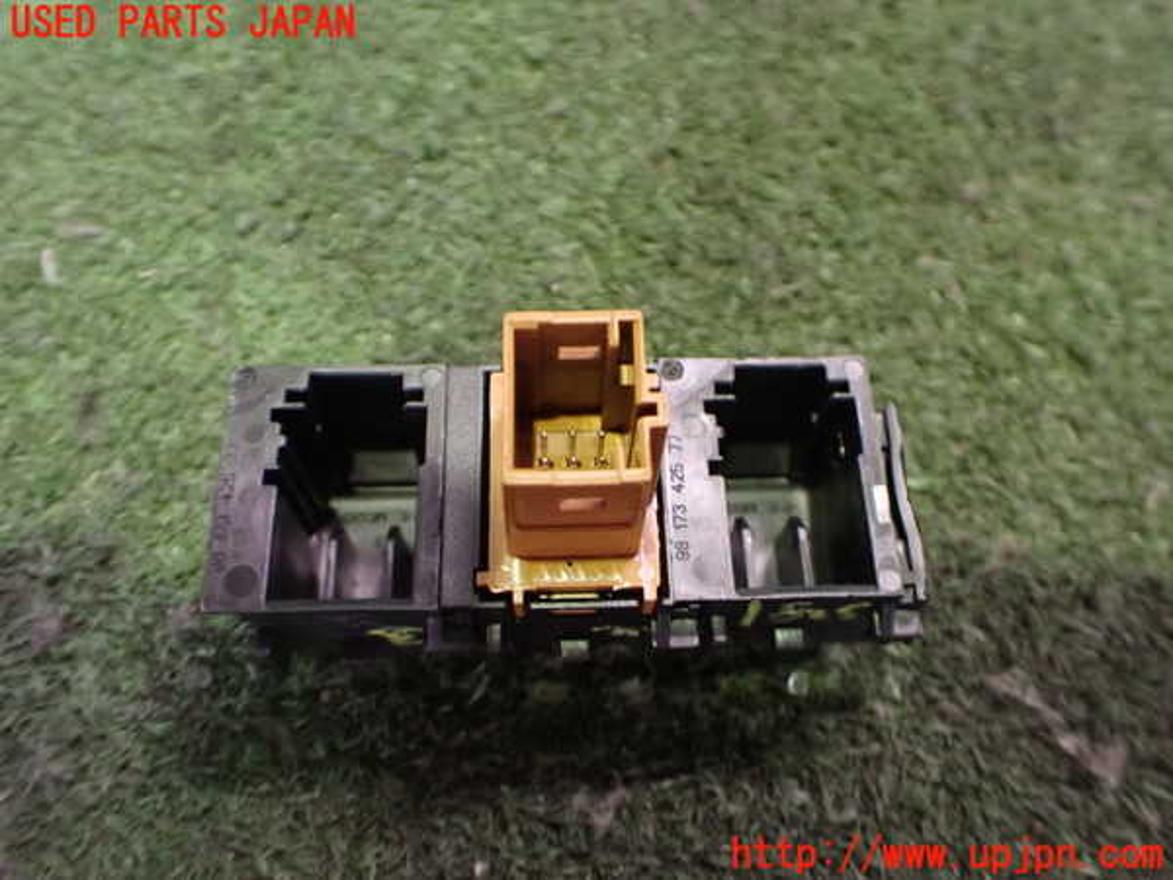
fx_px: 1017
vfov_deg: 46.8
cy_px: 440
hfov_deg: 60.0
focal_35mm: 30
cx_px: 586
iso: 1250
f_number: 2.3
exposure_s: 1/30
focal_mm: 5.4
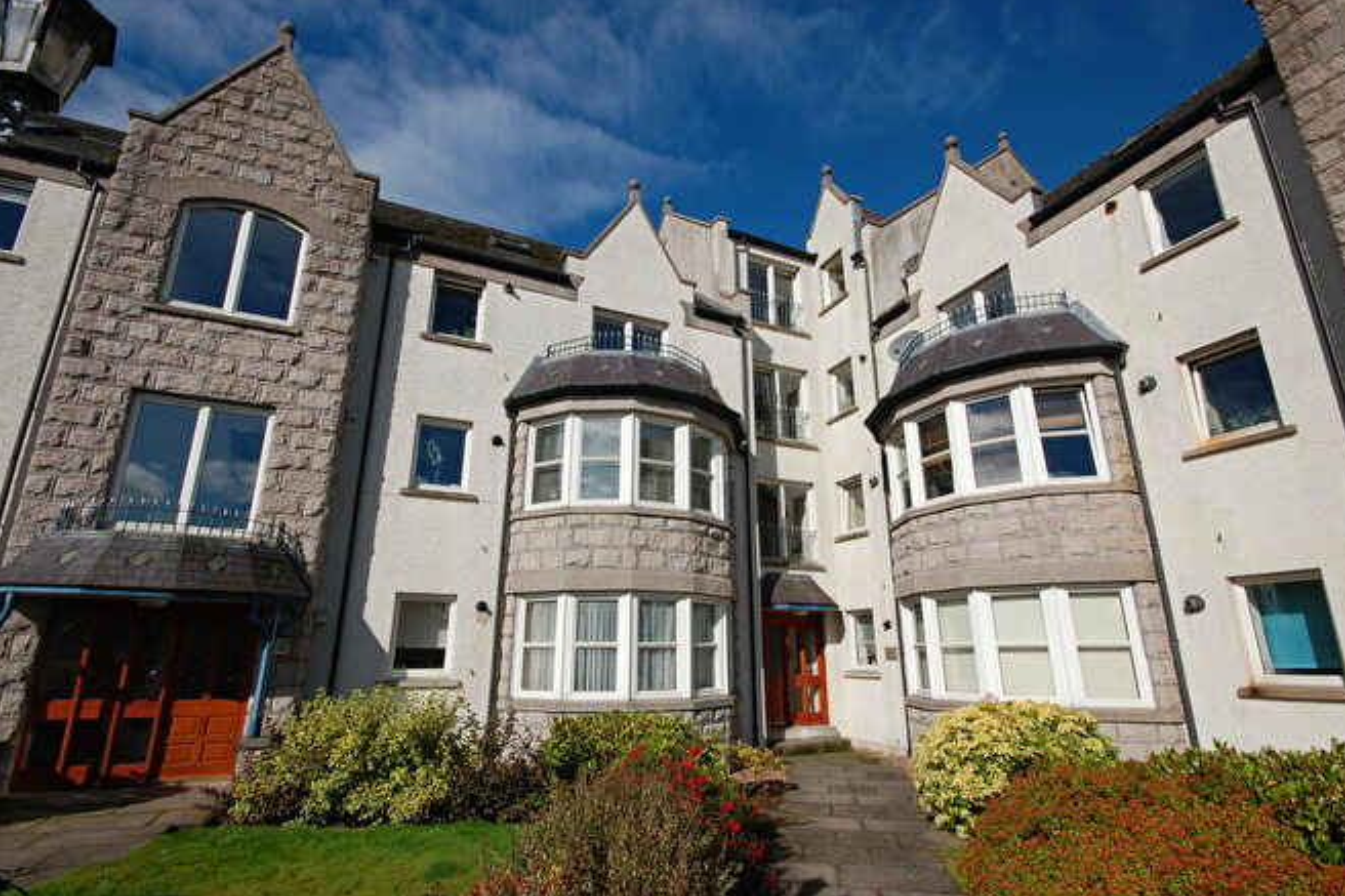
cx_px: 683
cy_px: 457
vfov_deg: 73.7
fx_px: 598
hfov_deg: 96.7
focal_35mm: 16
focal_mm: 10
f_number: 11
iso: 200
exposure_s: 1/500
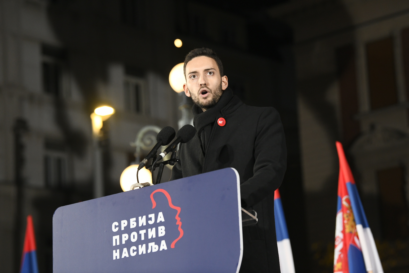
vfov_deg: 11.4
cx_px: 204
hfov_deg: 17.1
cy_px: 136
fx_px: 1363
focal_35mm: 120
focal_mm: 120
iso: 2000
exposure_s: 1/500
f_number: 4
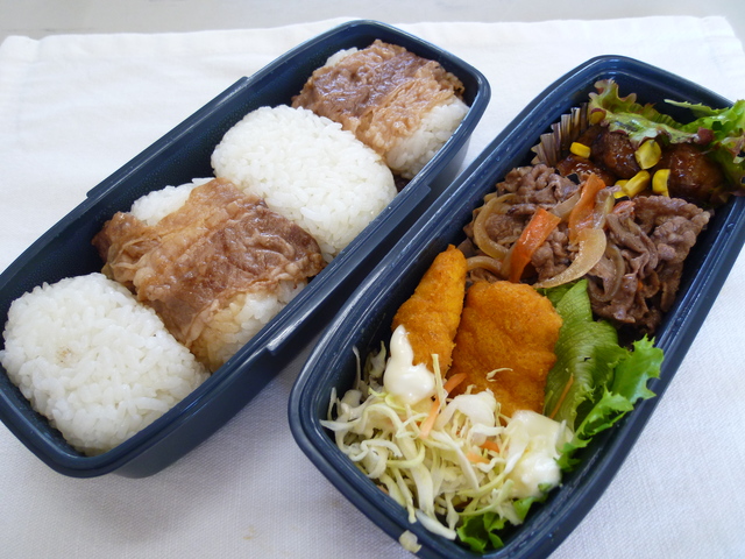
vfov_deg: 56.8
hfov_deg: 71.6
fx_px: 517
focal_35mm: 24
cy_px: 280
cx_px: 372
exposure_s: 1/60
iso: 125
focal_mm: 4.3
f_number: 2.2
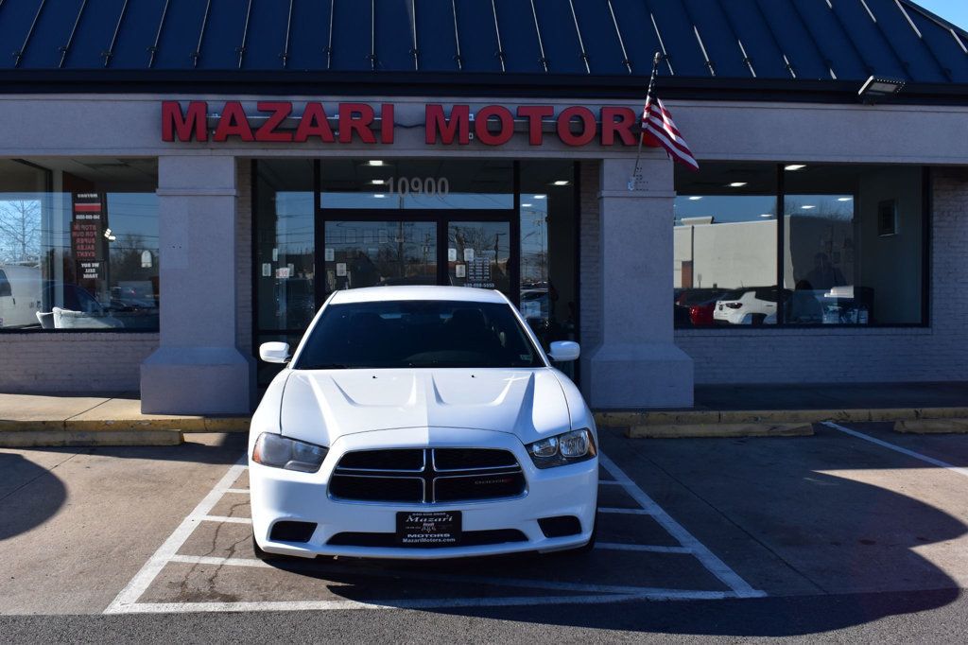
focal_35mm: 38
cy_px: 322
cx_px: 484
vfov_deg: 35.5
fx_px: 1008
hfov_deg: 51.3
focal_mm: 25
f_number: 11
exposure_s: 1/500
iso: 400
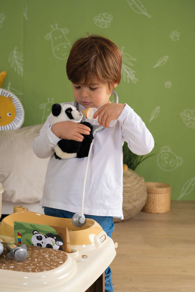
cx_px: 98
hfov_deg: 19.5
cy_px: 146
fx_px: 569
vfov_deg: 28.8
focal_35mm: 70
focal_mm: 70
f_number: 8
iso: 100
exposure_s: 1/125
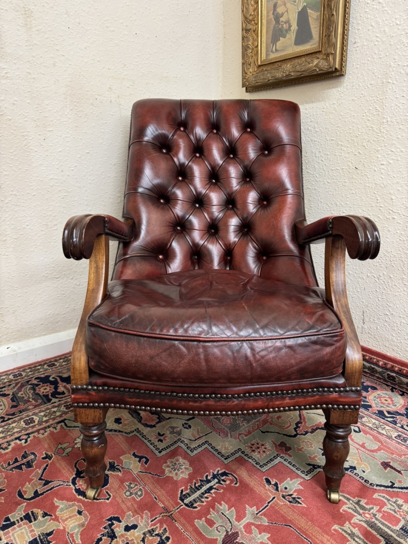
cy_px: 272
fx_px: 377
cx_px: 204
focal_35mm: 24
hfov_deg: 56.8
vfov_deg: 71.6
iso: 200
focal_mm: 6.76
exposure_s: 1/50
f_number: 1.78
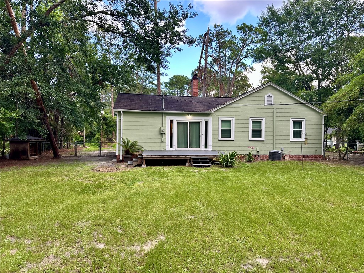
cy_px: 136
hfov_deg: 71.6
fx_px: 252
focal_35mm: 24
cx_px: 182
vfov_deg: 56.8
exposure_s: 1/284
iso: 80
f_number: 1.78
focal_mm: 6.86
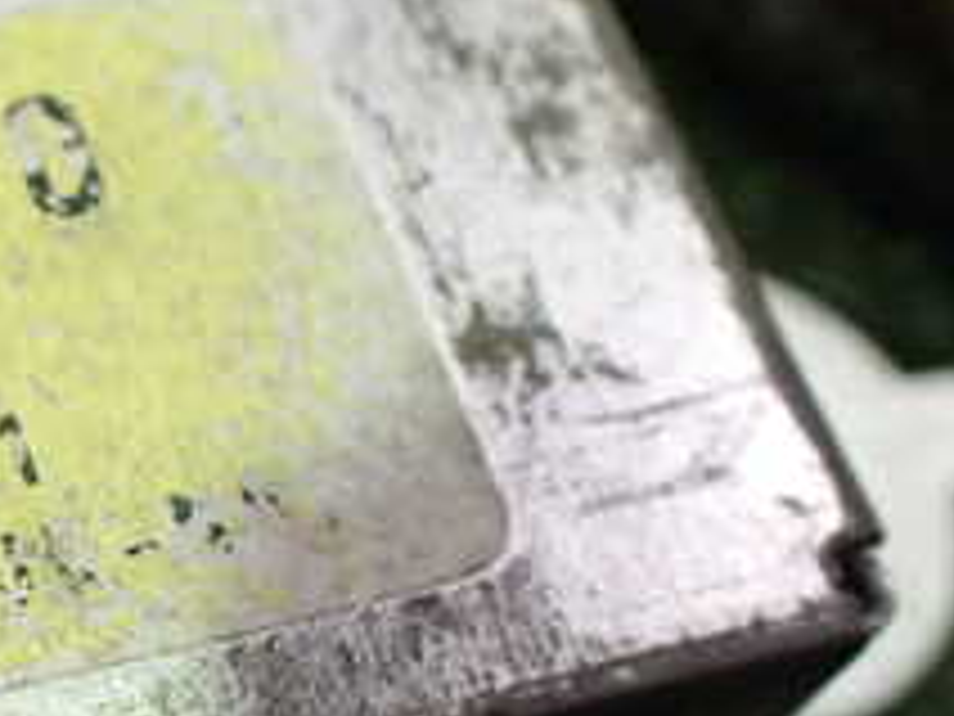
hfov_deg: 21.0
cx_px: -279
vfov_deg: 17.2
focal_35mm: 85
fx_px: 2343
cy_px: 558
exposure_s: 1/80
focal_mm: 5.4
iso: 800
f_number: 2.3
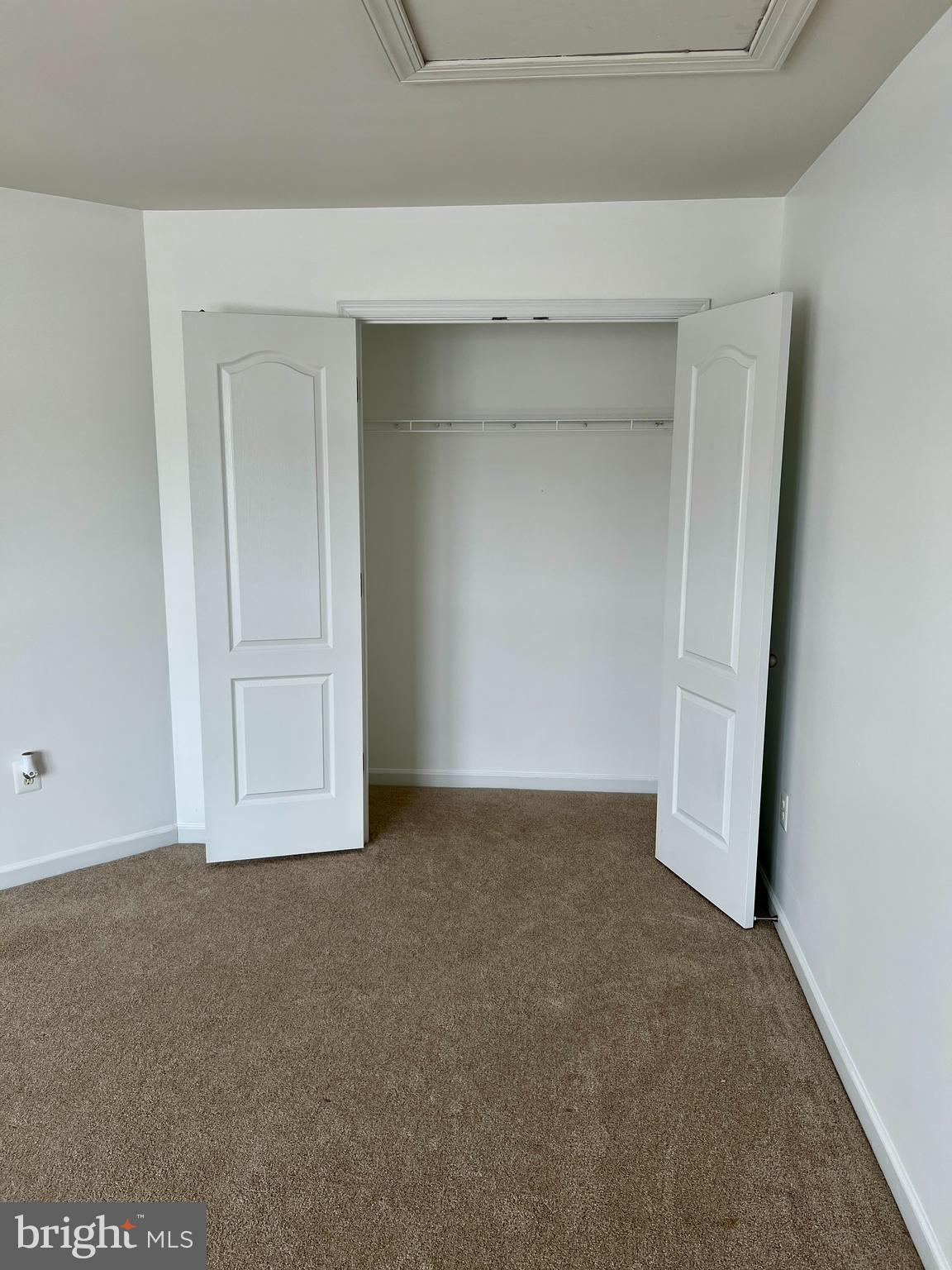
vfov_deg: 67.3
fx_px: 953
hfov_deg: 53.1
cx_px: 476
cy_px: 635
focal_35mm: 26
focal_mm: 5.7
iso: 40
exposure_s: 1/121
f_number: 1.5
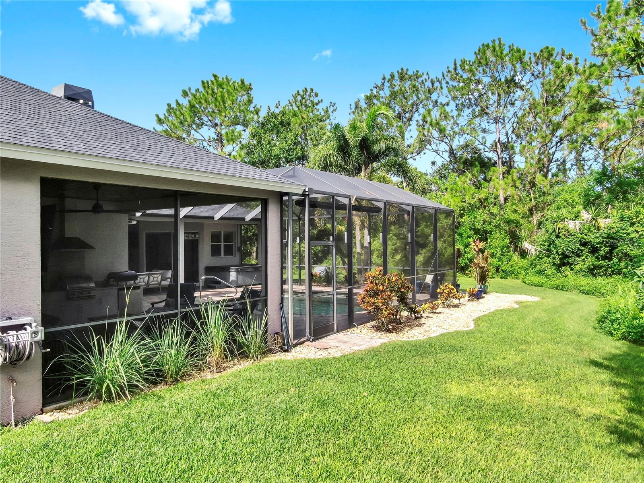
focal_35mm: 24
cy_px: 242
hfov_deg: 71.6
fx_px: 446
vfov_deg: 56.8
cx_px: 322
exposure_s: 1/640
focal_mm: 4.39
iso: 100
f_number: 2.8
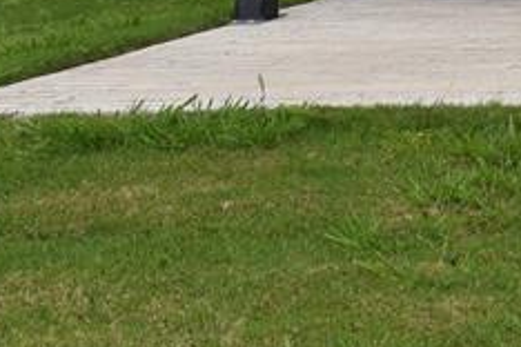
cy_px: -271
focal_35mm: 140
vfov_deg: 9.4
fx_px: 2026
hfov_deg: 13.1
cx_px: 966
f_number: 10
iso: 200
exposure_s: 1/400
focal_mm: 32
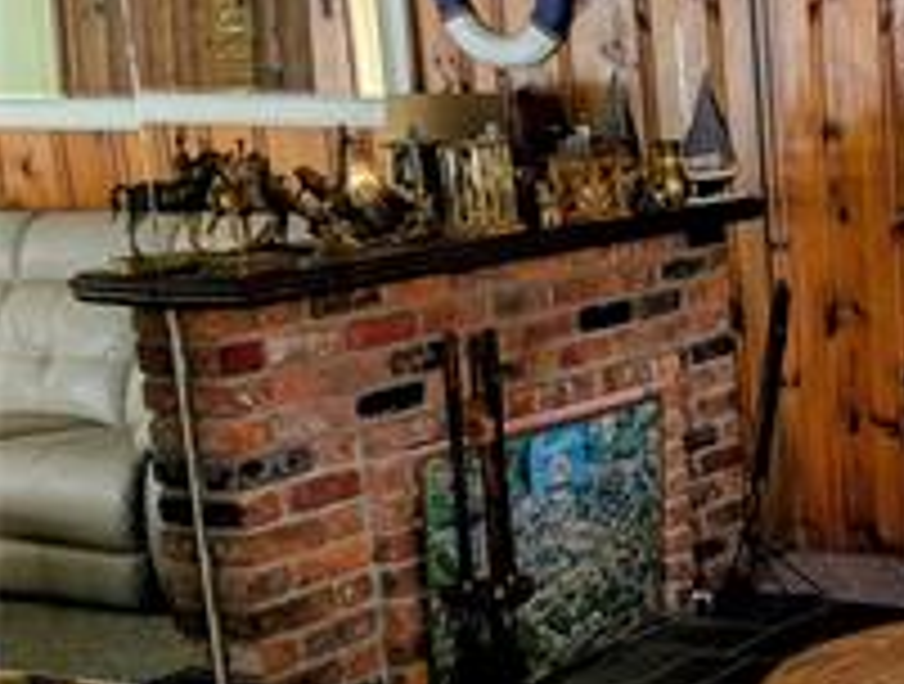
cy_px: 423
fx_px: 1991
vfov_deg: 19.5
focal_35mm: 76
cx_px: 1428
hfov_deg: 20.9
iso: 23
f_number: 1.68
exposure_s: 1/160
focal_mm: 6.9
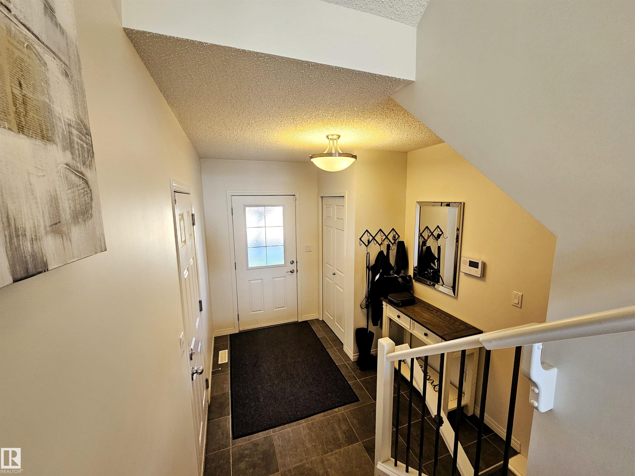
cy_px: 238
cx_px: 318
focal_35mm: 13
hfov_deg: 106.2
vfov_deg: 89.9
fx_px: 238
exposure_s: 1/60
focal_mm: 2.2
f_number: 2.2
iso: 160
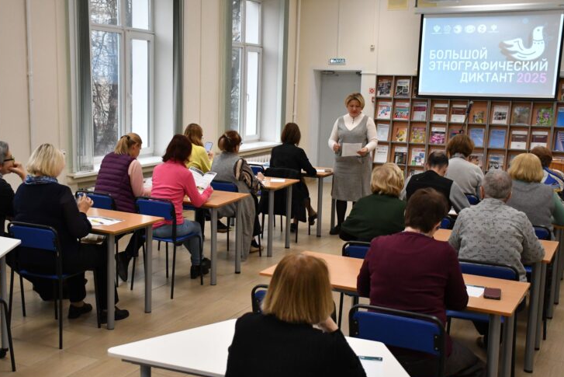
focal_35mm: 44
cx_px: 263
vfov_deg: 30.5
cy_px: 194
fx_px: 689
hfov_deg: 44.5
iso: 2500
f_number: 4
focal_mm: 27
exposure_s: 1/500
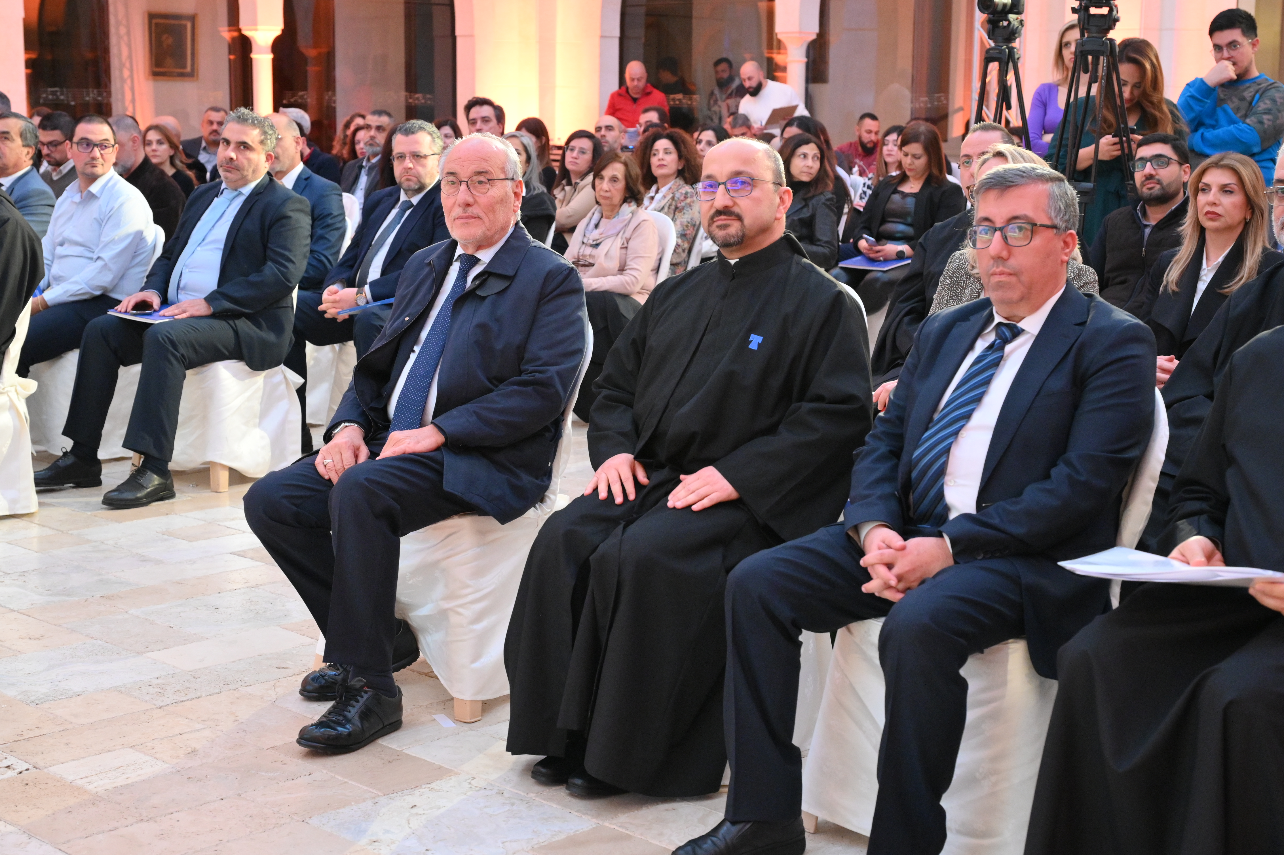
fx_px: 1854
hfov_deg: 38.2
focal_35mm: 52
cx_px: 642
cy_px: 428
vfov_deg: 26.0
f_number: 5.6
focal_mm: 52
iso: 5000
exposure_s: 1/80
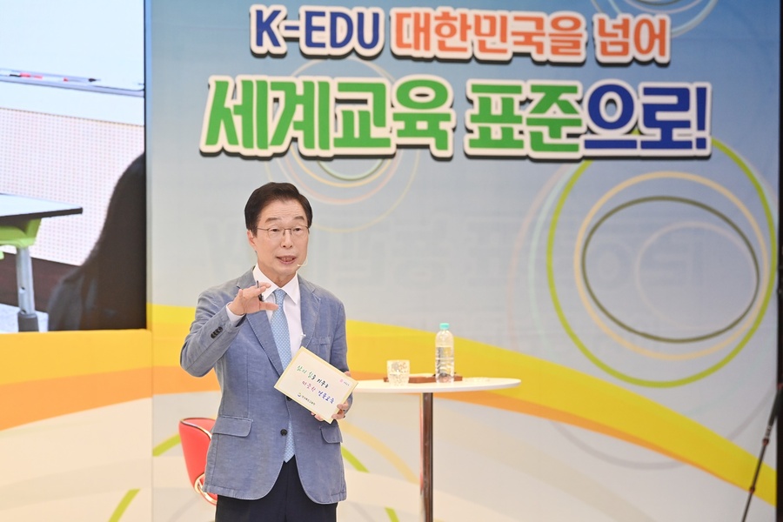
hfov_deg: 13.7
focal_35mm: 150
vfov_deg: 9.1
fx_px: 3262
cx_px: 392
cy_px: 261
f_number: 4.5
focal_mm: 150
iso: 2500
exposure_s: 1/200
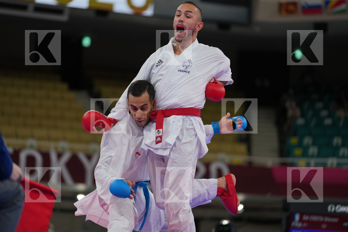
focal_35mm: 137
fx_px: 1324
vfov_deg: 10.0
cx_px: 174
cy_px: 116
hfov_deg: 15.0
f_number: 2.8
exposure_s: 1/1000
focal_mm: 137
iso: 500
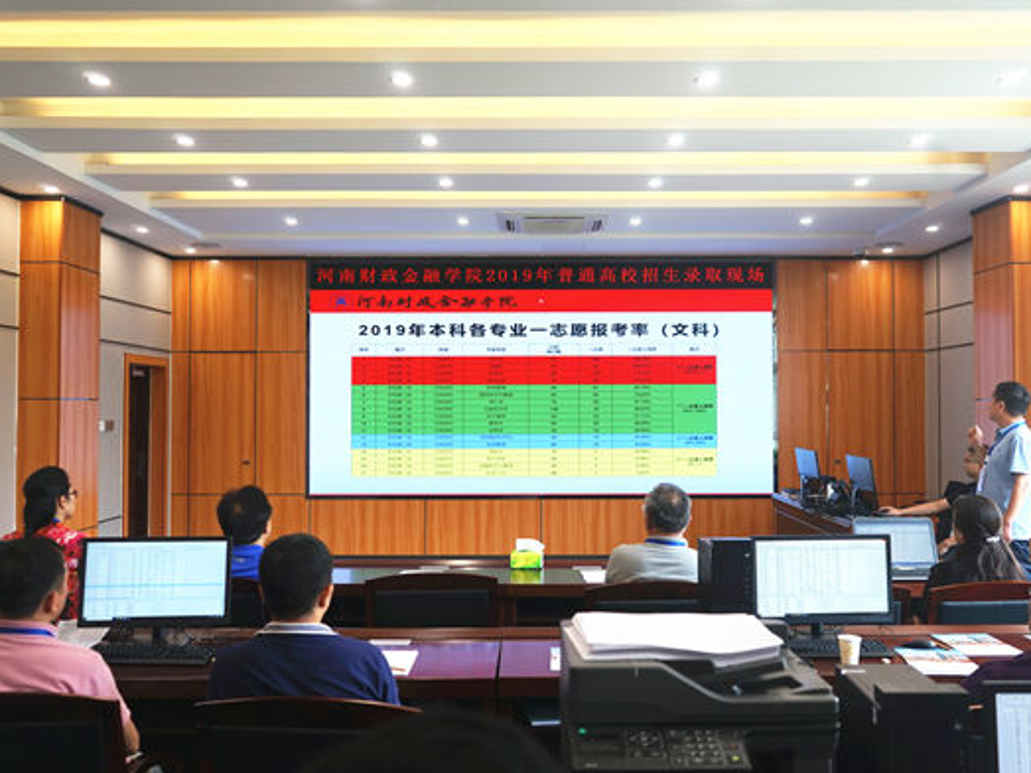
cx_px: 542
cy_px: 381
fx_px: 953
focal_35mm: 32
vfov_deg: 44.1
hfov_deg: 56.8
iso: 160
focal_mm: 29
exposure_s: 1/60
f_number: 4
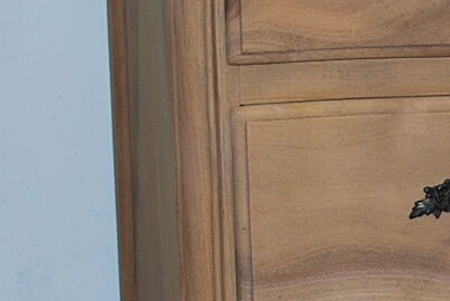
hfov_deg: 10.7
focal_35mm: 187
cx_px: 643
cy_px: 235
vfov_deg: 7.3
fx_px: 2339
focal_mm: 26
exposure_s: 1/60
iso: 200
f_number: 4.2
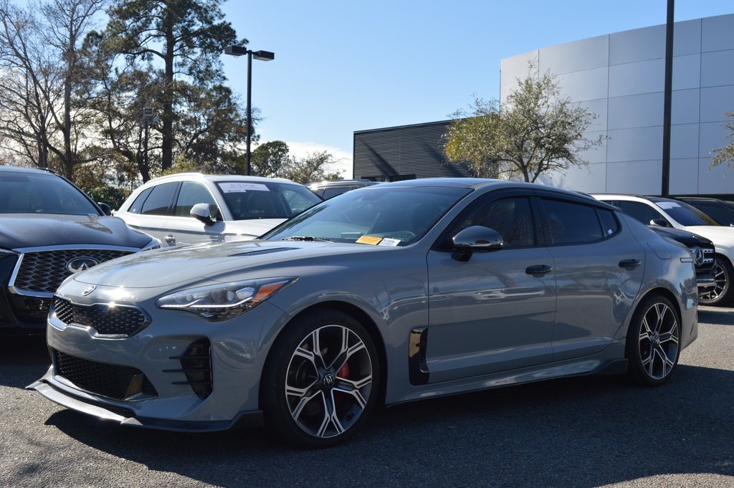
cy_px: 244
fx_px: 856
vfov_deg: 31.8
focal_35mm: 42
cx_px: 367
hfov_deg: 46.4
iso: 100
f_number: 8
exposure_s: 1/250
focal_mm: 28
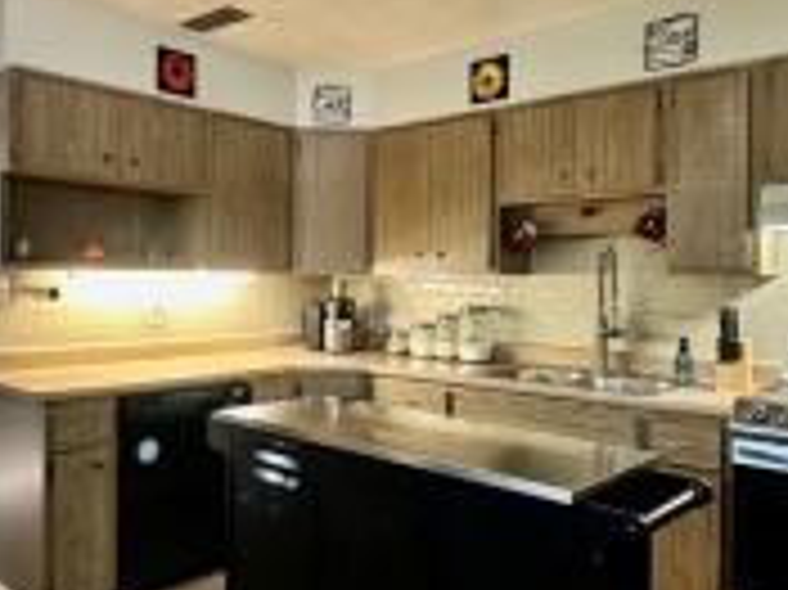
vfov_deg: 44.1
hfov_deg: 56.7
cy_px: 279
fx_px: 728
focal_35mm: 32
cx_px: 356
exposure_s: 1/60
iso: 500
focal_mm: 2.22
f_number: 2.2
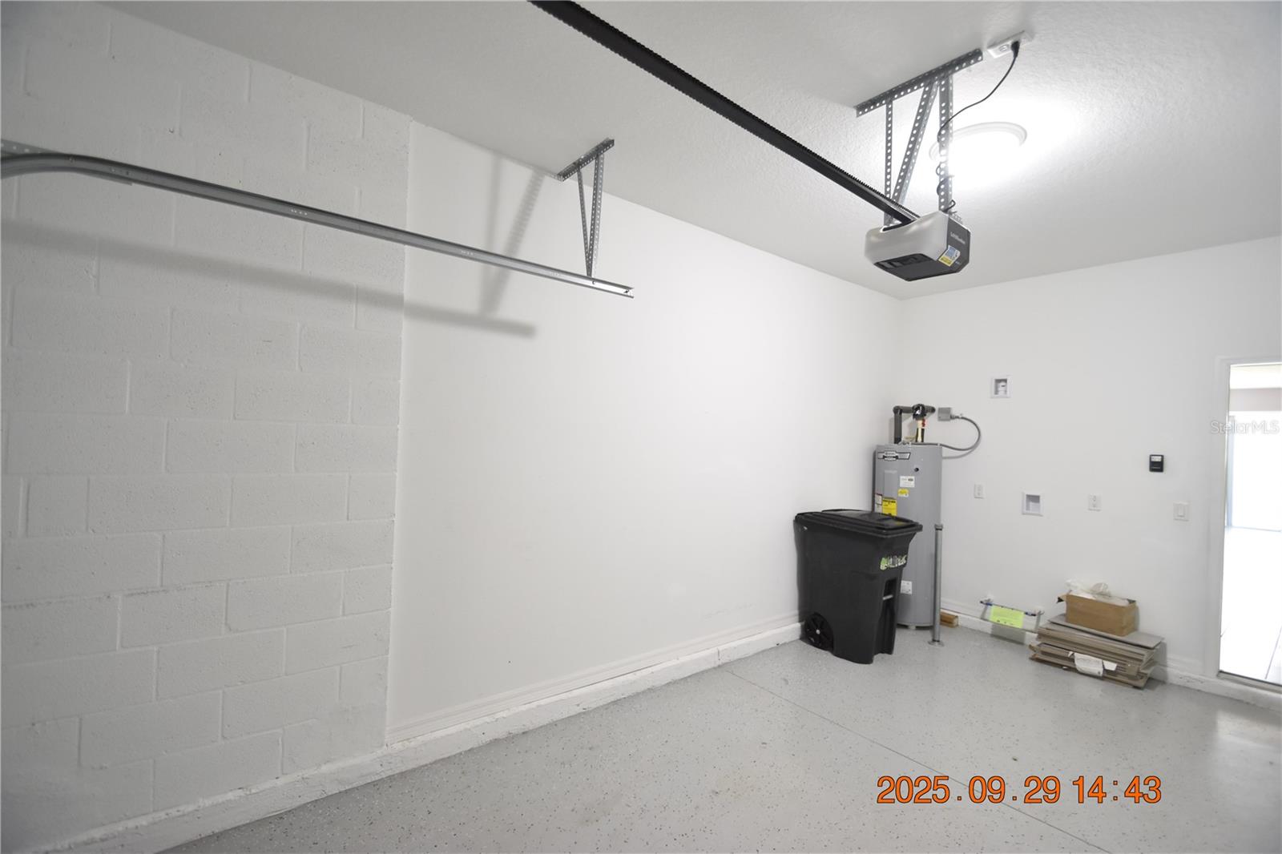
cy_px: 427
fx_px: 534
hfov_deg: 100.4
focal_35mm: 15
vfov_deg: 77.3
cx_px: 641
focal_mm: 10
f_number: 3.5
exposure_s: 1/20
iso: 800
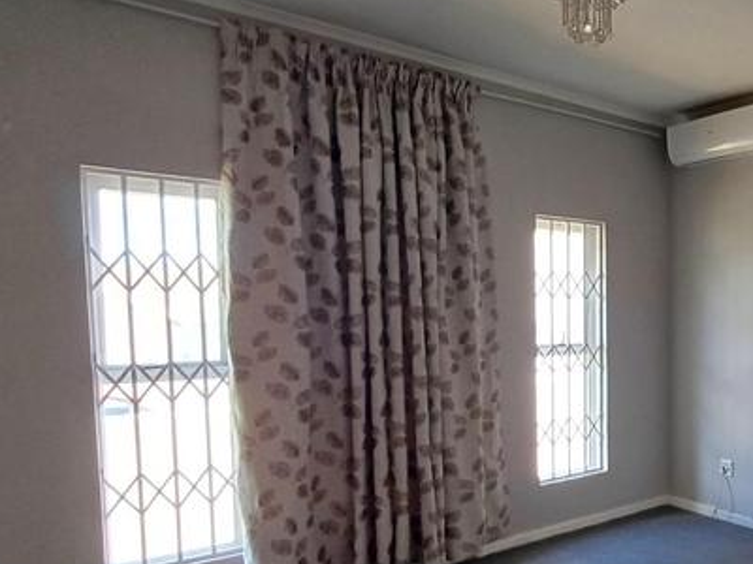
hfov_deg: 49.8
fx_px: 696
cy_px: 367
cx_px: 693
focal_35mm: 32
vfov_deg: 43.7
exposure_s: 1/50
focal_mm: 1.64
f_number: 2.2
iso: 125
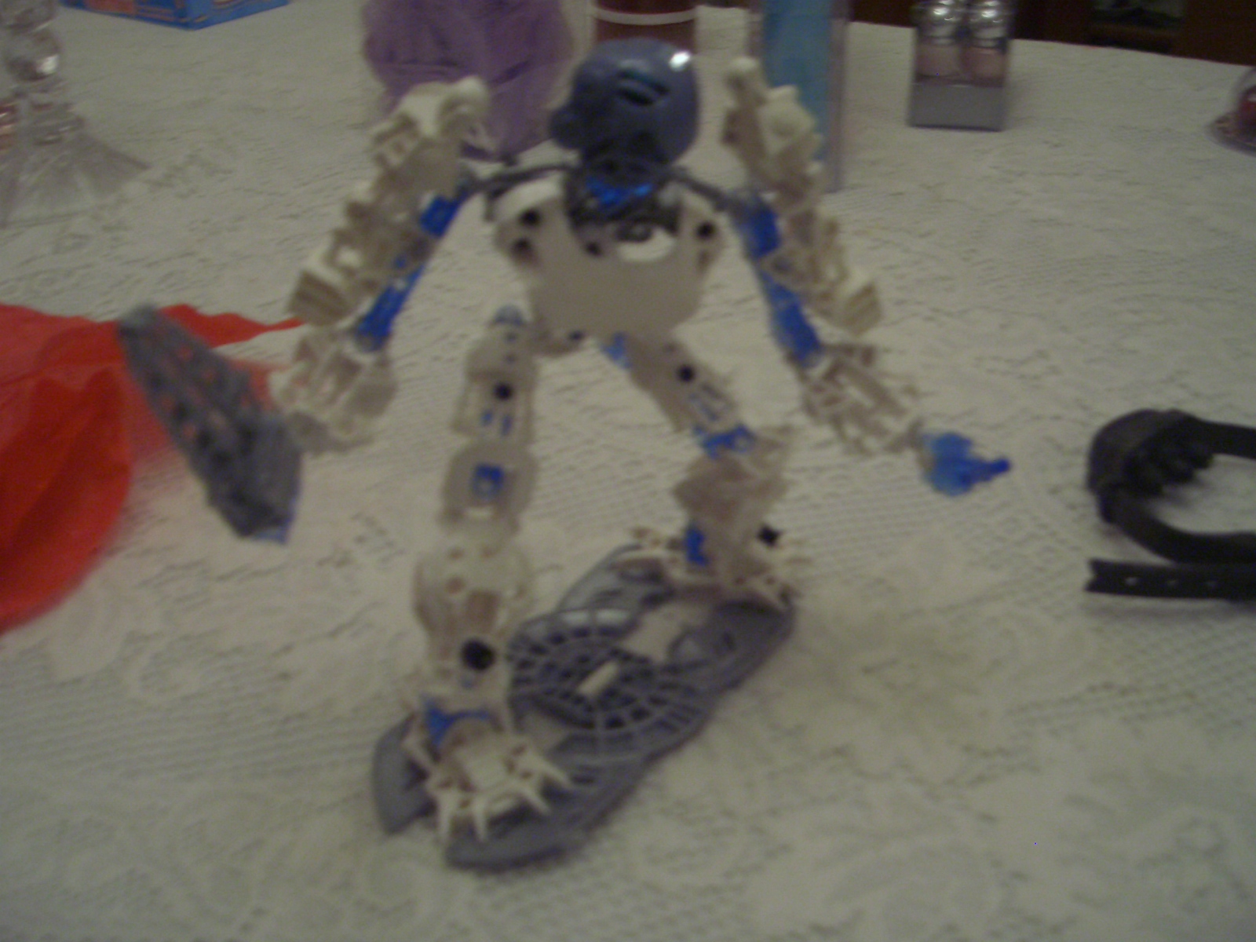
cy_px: 471
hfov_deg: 47.9
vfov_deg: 36.8
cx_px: 628
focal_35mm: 39
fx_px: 1415
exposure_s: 1/20
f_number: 2.8
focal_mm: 8
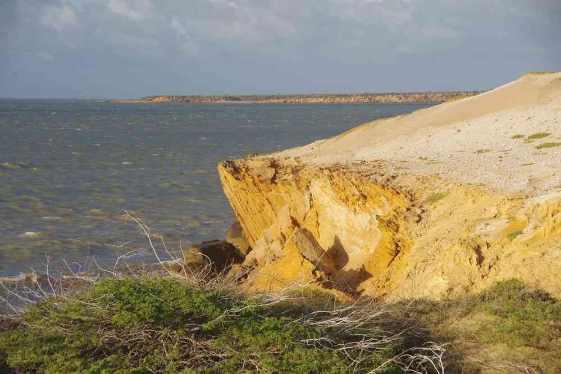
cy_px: 187
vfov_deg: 10.8
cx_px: 280
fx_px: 1987
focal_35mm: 128
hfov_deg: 16.1
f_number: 8
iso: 200
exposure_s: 1/125
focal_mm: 85
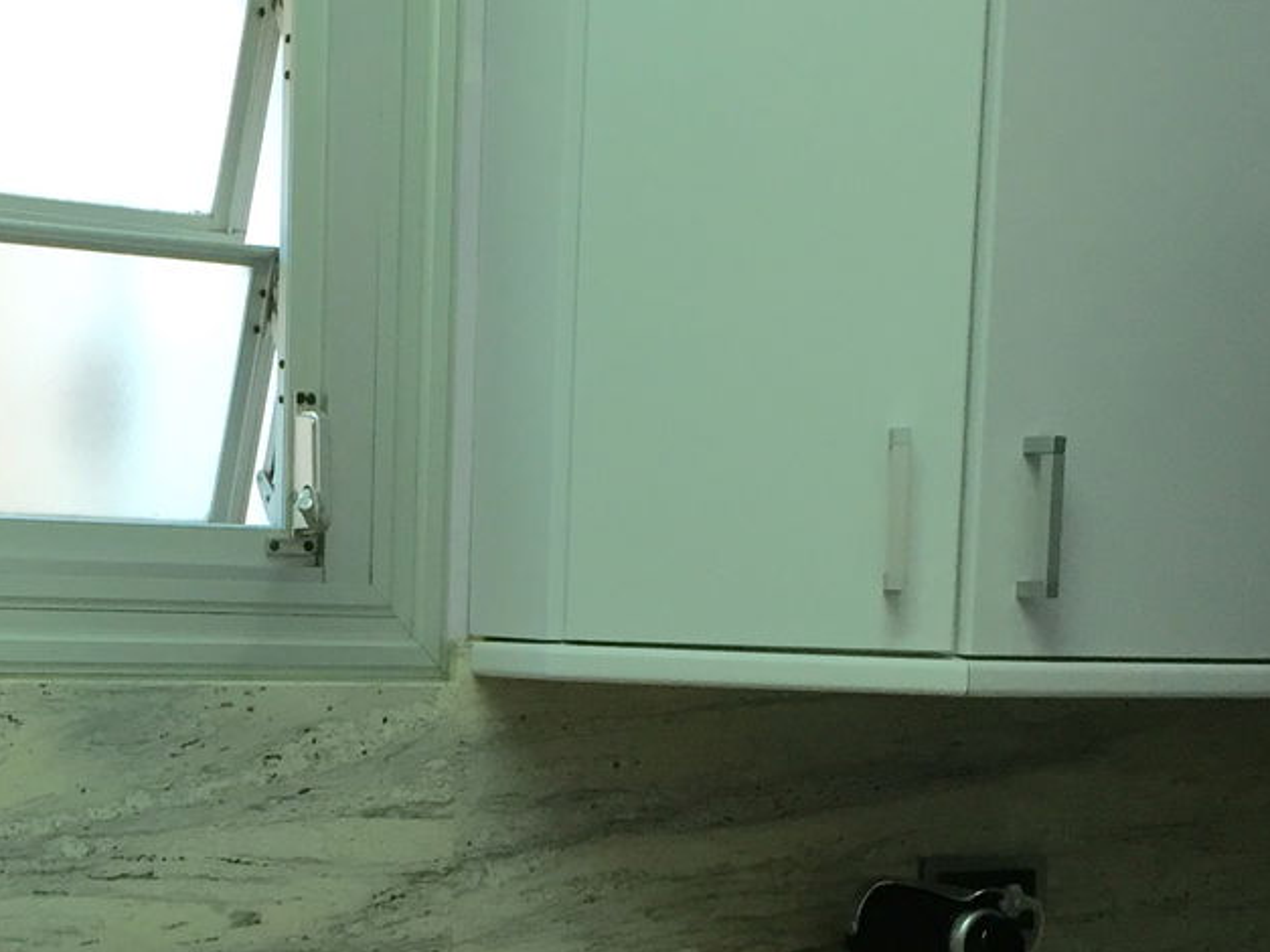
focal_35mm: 74
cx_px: 415
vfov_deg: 19.5
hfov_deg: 26.2
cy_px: 857
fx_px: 2714
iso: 80
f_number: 2.2
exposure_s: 1/33
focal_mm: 4.15
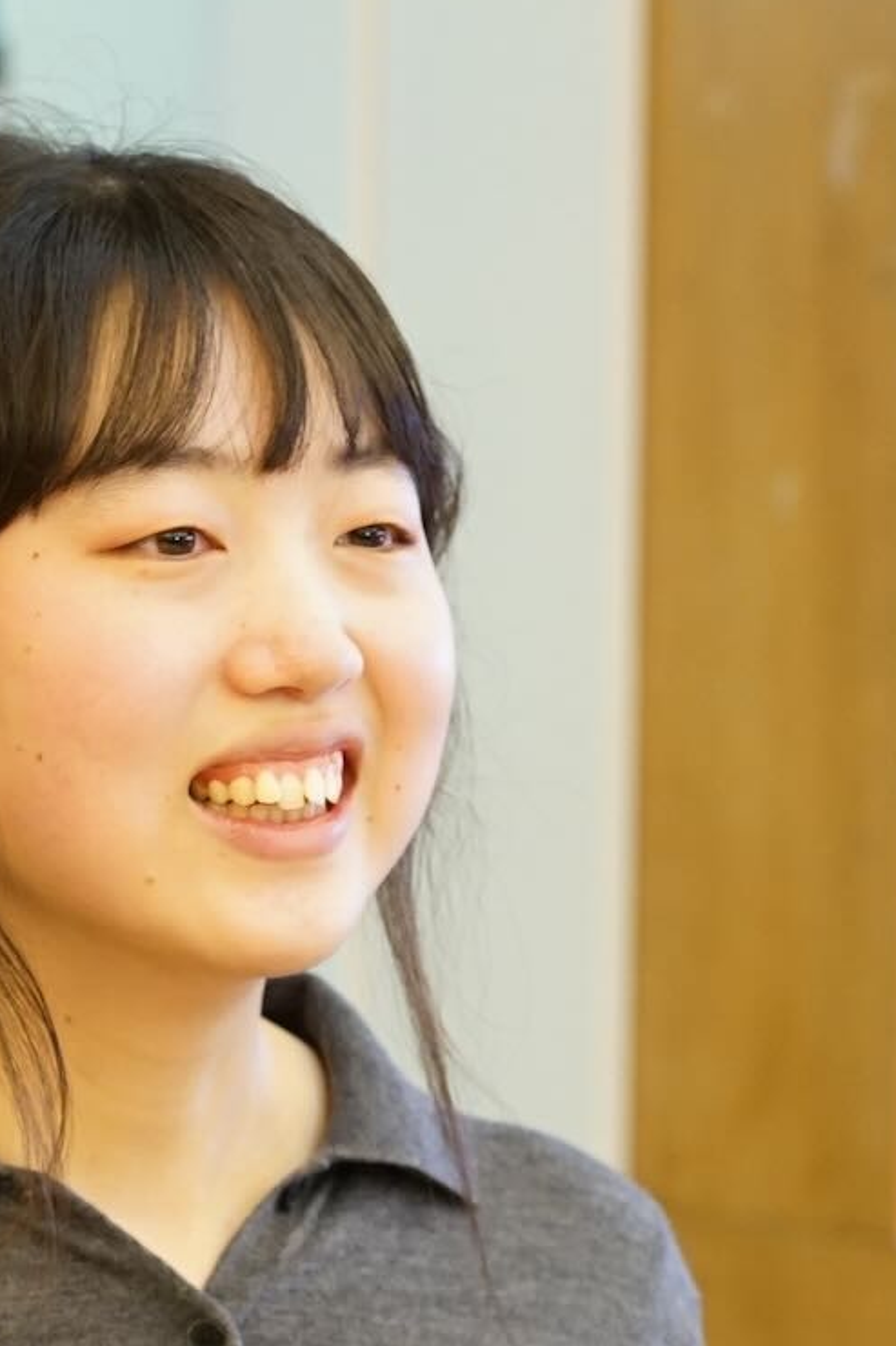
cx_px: 420
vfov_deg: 11.8
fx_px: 6461
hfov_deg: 7.9
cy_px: 1067
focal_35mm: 173
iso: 1600
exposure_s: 1/160
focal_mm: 50
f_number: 3.2
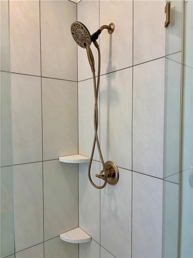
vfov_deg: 67.3
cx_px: 96
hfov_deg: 53.1
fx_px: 193
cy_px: 129
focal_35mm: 26
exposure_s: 1/120
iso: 100
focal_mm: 5.96
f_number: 1.6
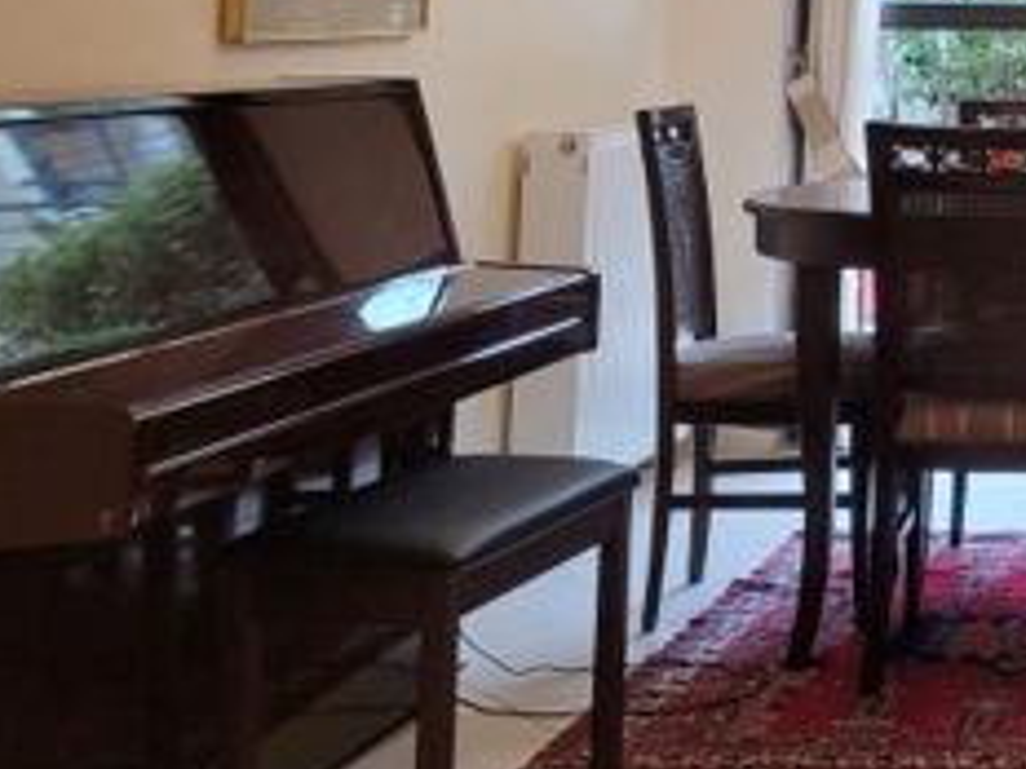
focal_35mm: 79
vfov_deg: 17.9
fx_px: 2342
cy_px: -97
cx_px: 1263
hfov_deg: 22.6
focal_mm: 5.4
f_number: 1.8
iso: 320
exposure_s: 1/100
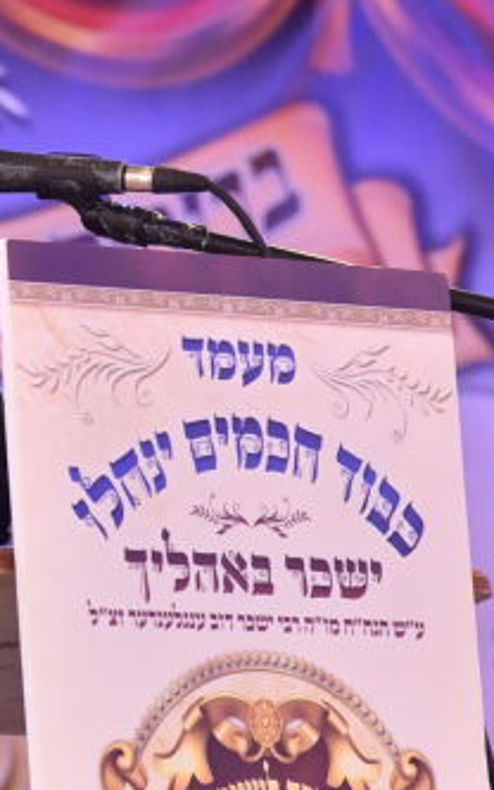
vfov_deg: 5.6
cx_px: -309
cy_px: 189
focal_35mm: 376
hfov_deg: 3.5
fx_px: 8103
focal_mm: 120
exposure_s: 1/160
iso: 2000
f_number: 4.5
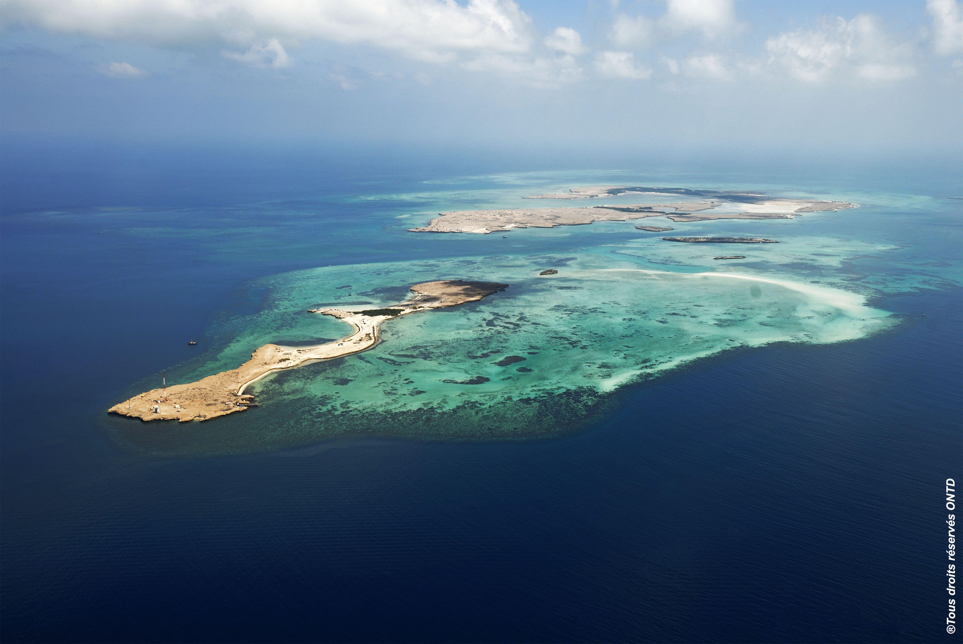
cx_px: 482
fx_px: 763
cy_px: 322
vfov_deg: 45.8
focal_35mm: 28
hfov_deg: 64.5
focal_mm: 19
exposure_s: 1/60
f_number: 8
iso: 100
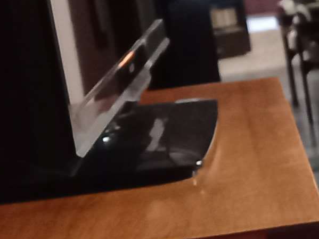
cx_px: 626
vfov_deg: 8.9
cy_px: 147
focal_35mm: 167
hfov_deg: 10.9
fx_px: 1539
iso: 400
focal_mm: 4.6
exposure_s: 1/25
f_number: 2
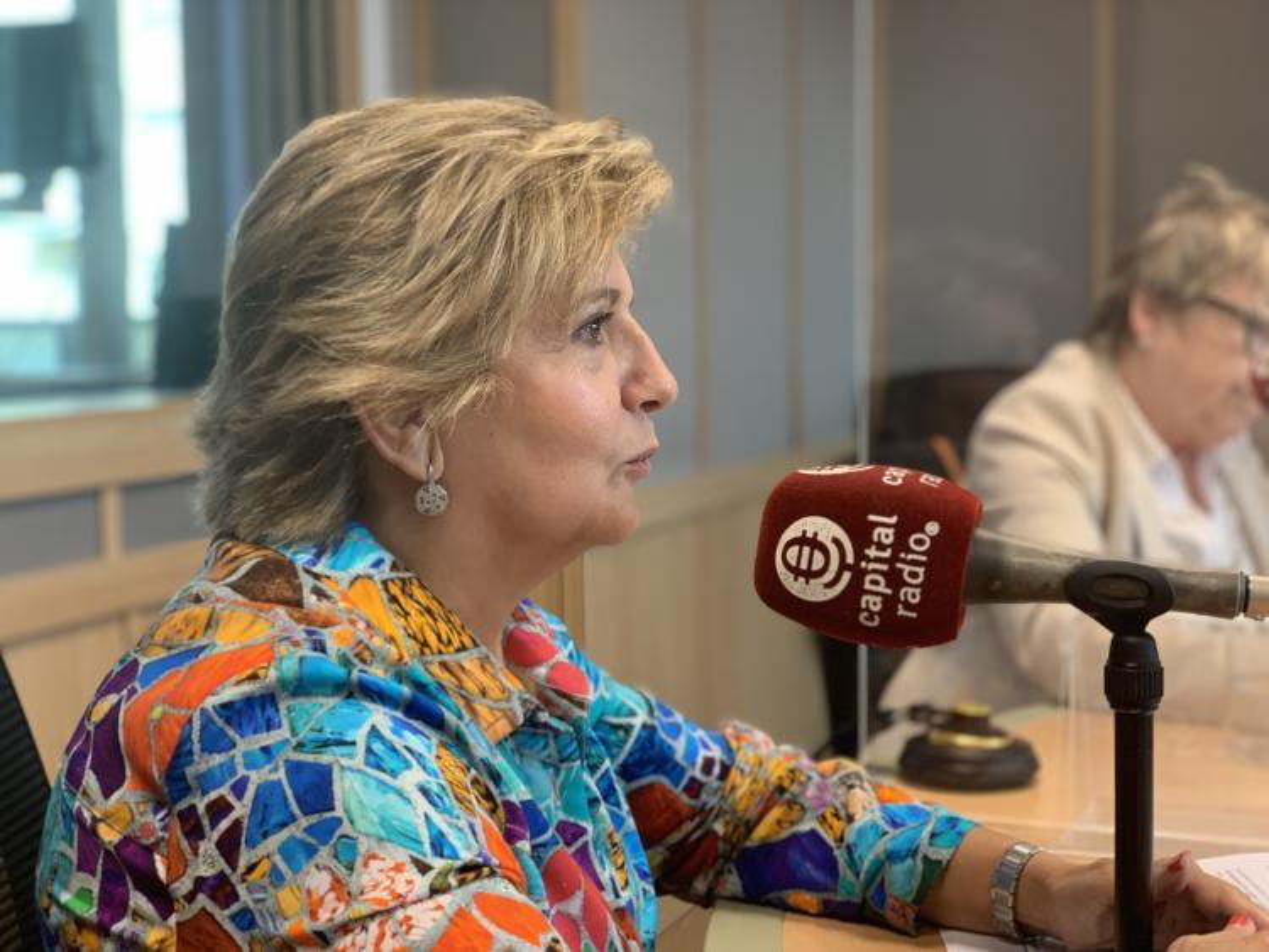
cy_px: 476
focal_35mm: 52
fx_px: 1907
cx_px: 634
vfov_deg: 28.0
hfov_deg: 36.8
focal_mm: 6
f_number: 2.4
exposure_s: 1/50
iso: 100
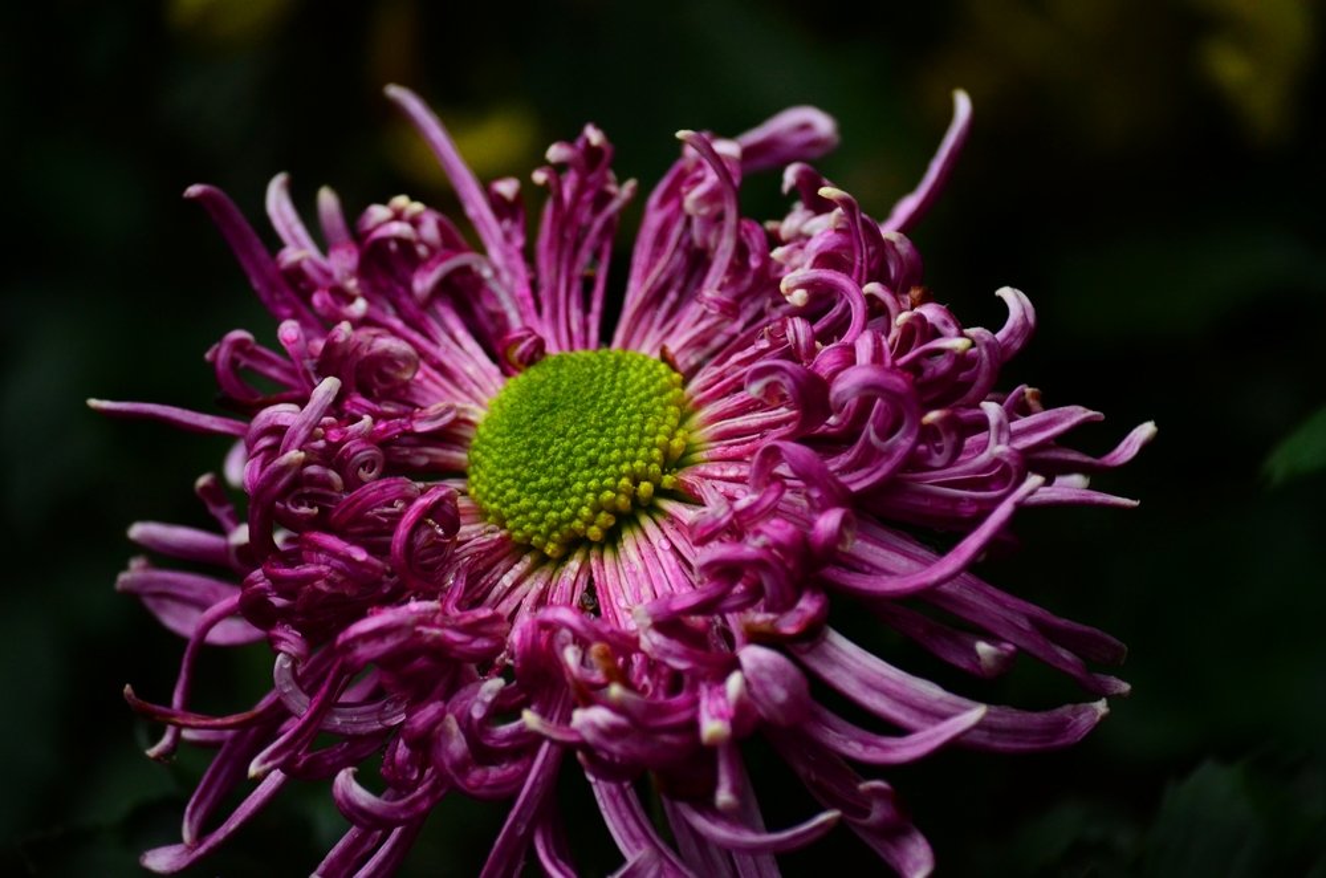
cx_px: 663
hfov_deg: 7.6
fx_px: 9923
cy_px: 439
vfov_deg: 5.1
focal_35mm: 270
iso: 1600
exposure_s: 1/320
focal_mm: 180
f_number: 5
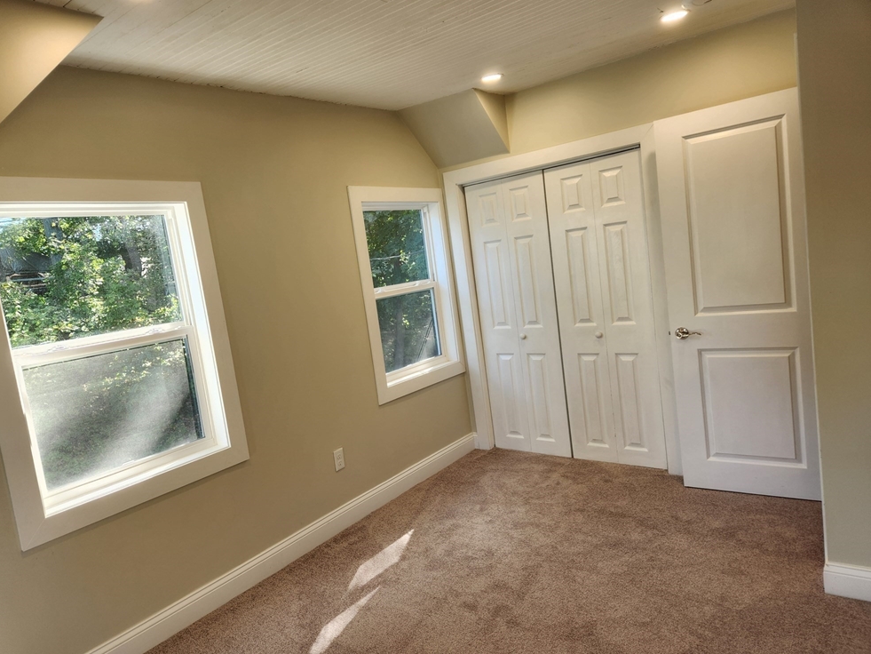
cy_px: 327
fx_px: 604
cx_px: 418
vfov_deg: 56.8
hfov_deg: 71.6
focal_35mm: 24
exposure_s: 1/120
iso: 50
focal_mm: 5.4
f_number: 1.8
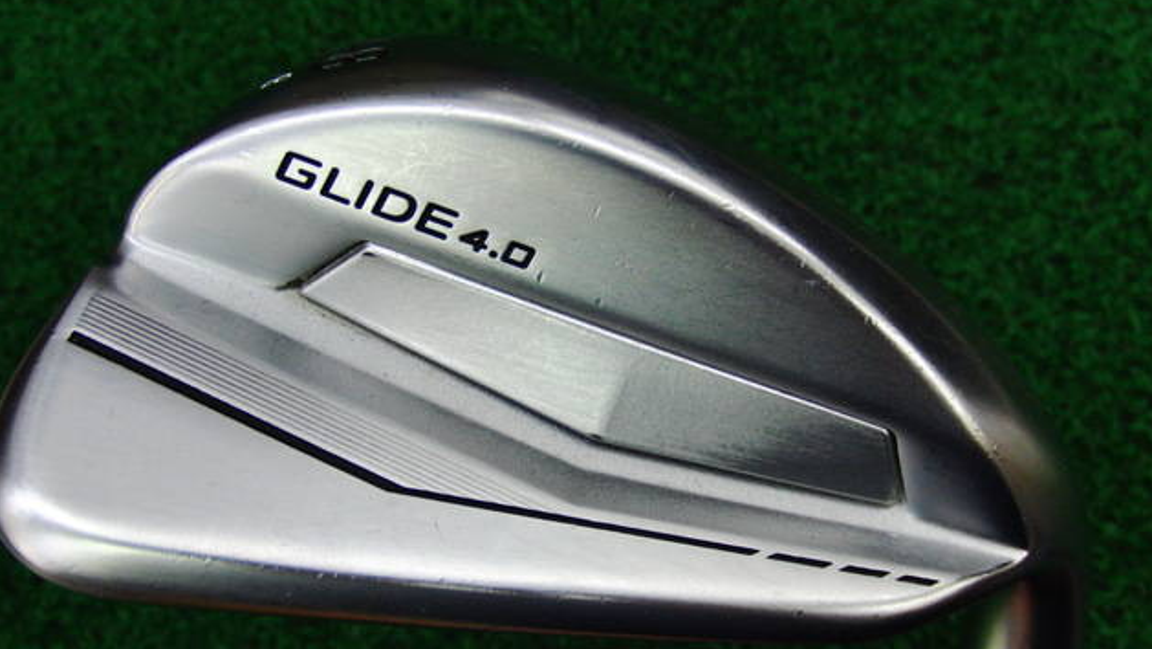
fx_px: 1253
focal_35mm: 41
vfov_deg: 29.0
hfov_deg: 49.4
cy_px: 370
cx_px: 571
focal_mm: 6.42
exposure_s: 1/80
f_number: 3.6
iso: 200
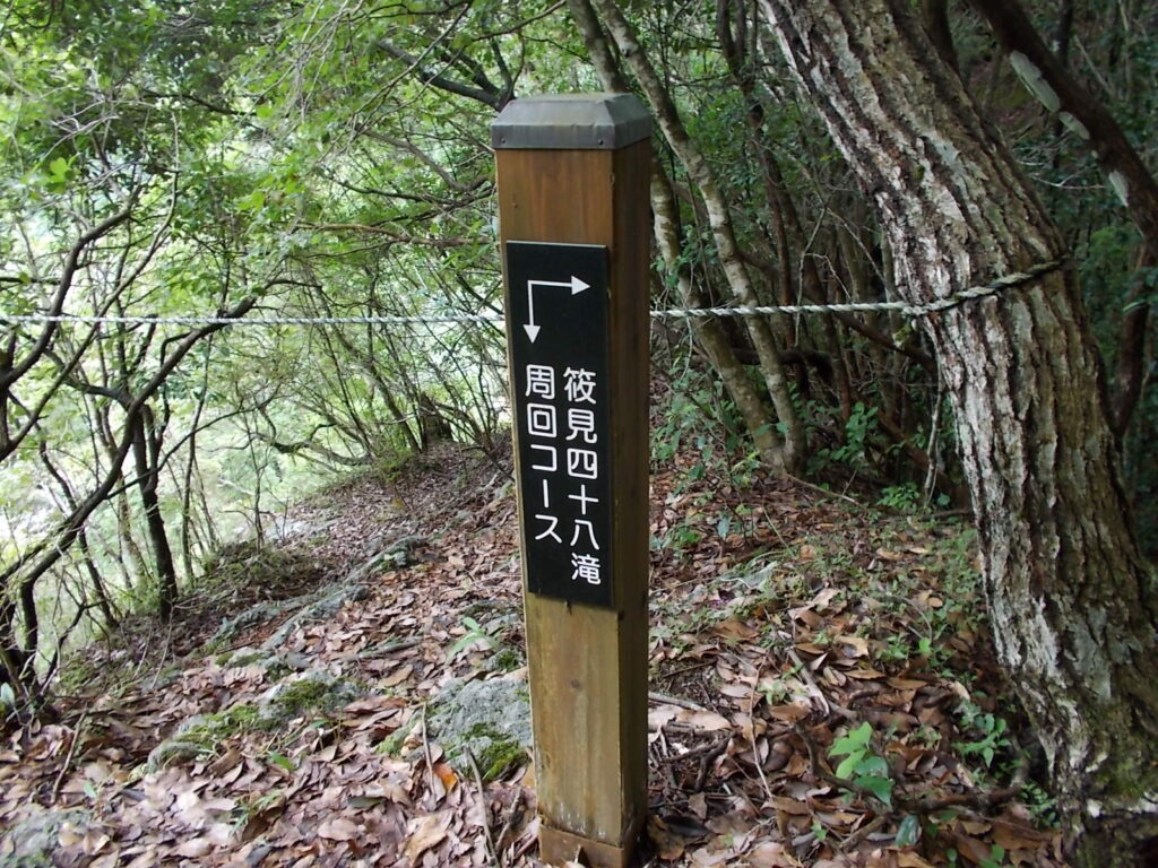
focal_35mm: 26
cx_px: 579
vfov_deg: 53.1
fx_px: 870
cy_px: 434
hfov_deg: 67.3
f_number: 3.2
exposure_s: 1/25
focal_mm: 4.6
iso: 125
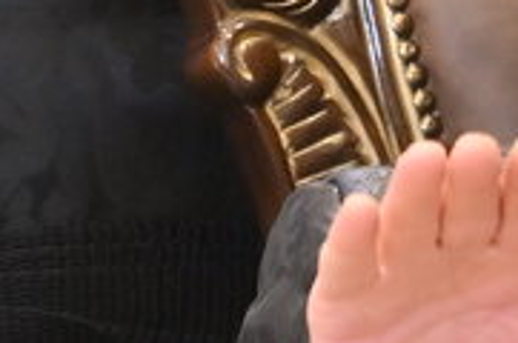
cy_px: 136
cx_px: 947
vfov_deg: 1.0
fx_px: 20037
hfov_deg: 1.5
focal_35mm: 1395
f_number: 4
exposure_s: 1/200
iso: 500
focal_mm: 120
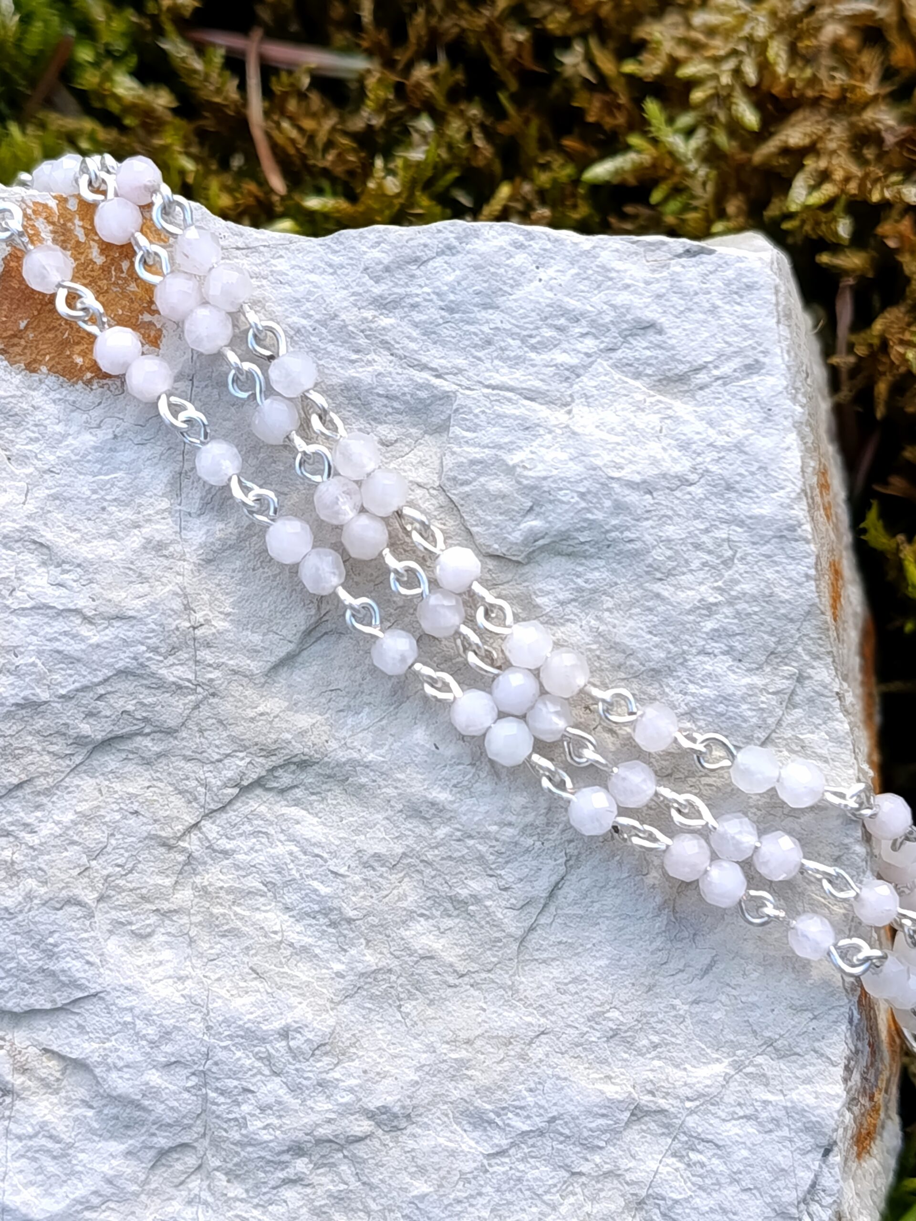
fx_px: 2152
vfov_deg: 31.7
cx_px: 458
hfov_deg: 24.0
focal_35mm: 61
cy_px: 610
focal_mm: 5.24
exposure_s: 1/100
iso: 57
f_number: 1.7
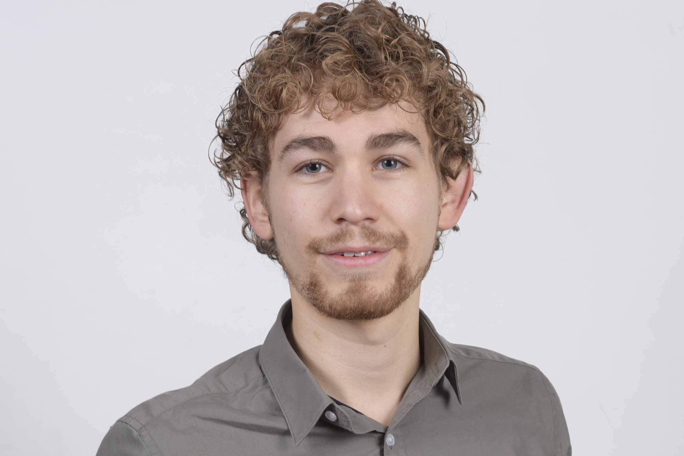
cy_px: 228
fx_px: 1615
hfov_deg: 23.9
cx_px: 342
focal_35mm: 85
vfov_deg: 16.1
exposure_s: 1/125
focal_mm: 85
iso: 200
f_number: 11
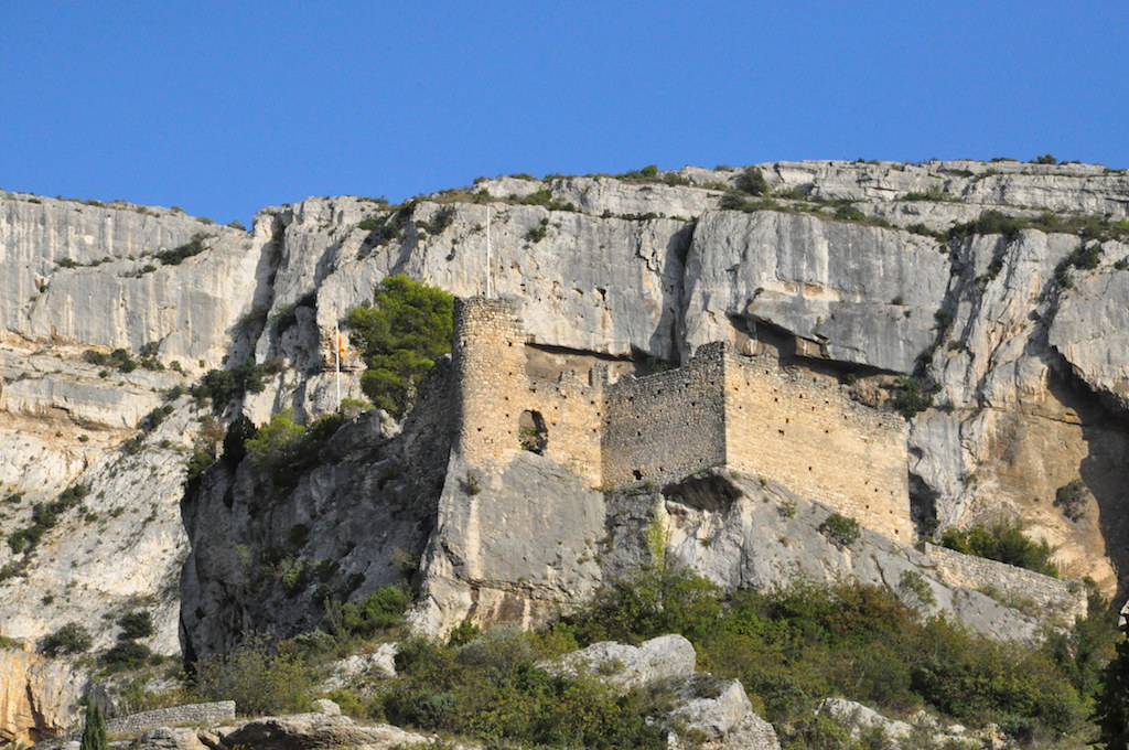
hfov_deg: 13.1
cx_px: 564
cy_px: 375
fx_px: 4933
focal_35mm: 158
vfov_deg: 8.7
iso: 3200
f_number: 13
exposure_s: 1/2500
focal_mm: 105
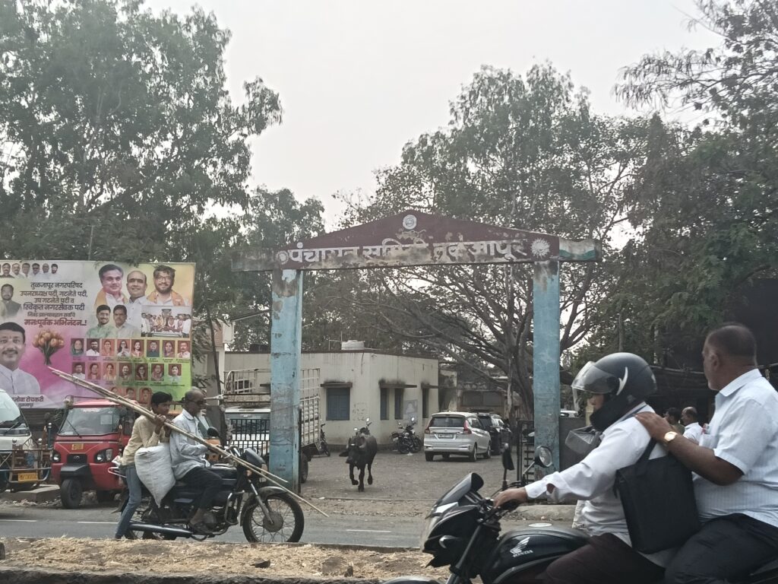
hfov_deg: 35.5
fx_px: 1214
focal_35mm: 54
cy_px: 292
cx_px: 389
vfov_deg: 27.0
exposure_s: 1/654
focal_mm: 3.98
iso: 64
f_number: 1.8
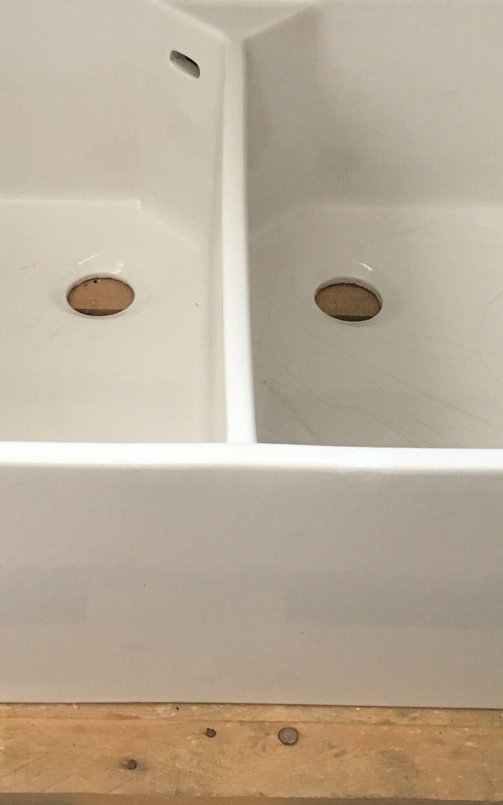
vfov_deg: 32.2
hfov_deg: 20.6
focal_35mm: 63
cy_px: 275
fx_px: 1381
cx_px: 228
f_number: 2.2
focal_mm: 4.15
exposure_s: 1/20
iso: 200
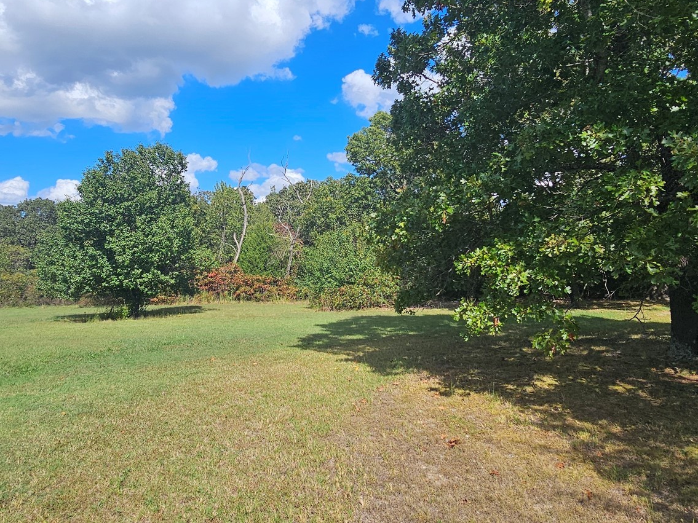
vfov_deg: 60.5
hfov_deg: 76.2
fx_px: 444
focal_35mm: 22
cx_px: 314
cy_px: 208
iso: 50
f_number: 2.2
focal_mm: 2.2
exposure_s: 1/2657
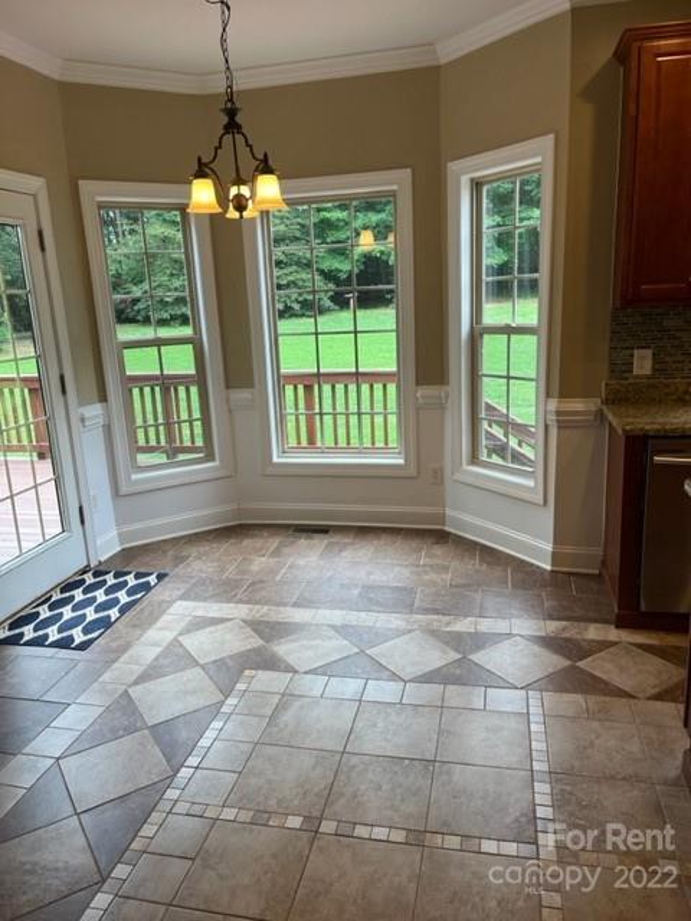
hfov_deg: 53.1
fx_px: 692
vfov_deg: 67.3
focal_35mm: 26
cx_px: 346
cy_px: 460
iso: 64
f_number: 1.6
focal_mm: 5.1
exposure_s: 1/120
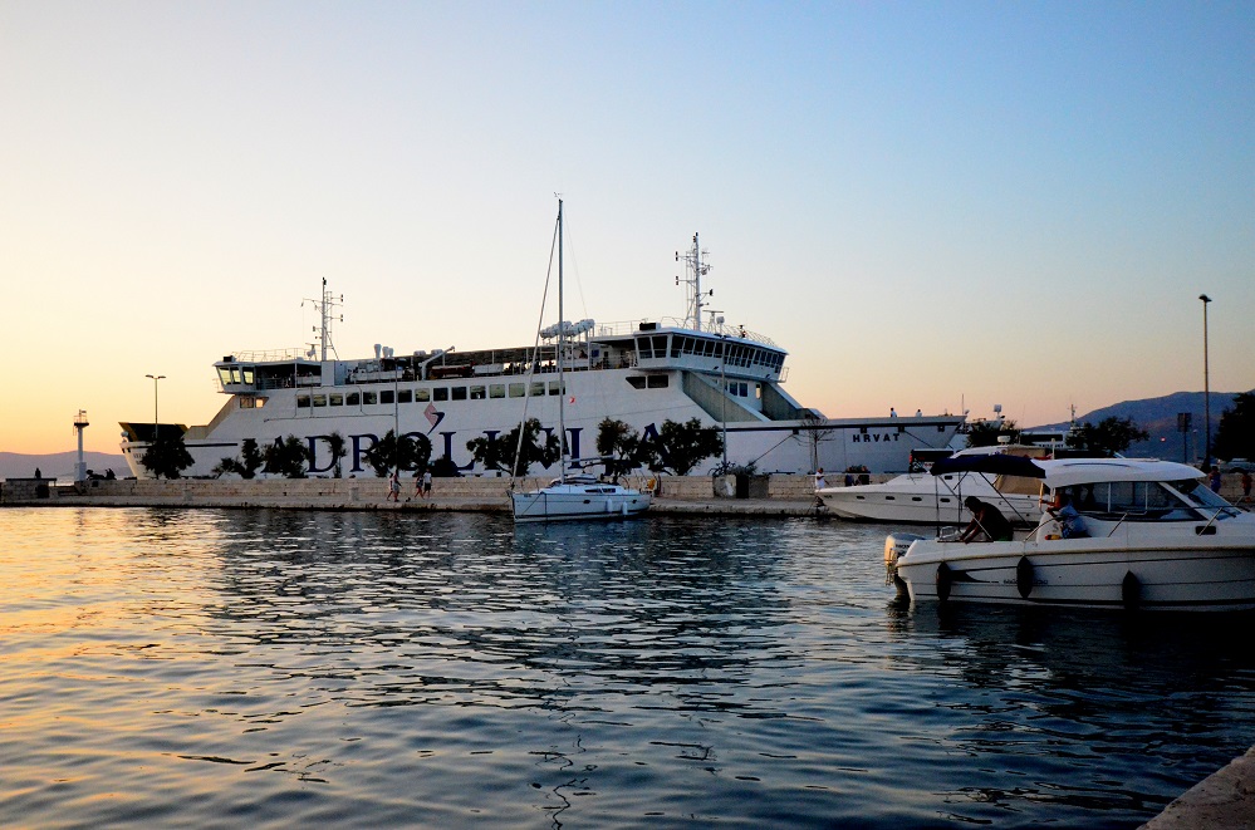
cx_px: 628
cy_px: 415
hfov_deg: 53.2
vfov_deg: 36.7
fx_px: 1252
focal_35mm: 36
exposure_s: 1/3200
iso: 5000
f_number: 4
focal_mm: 24
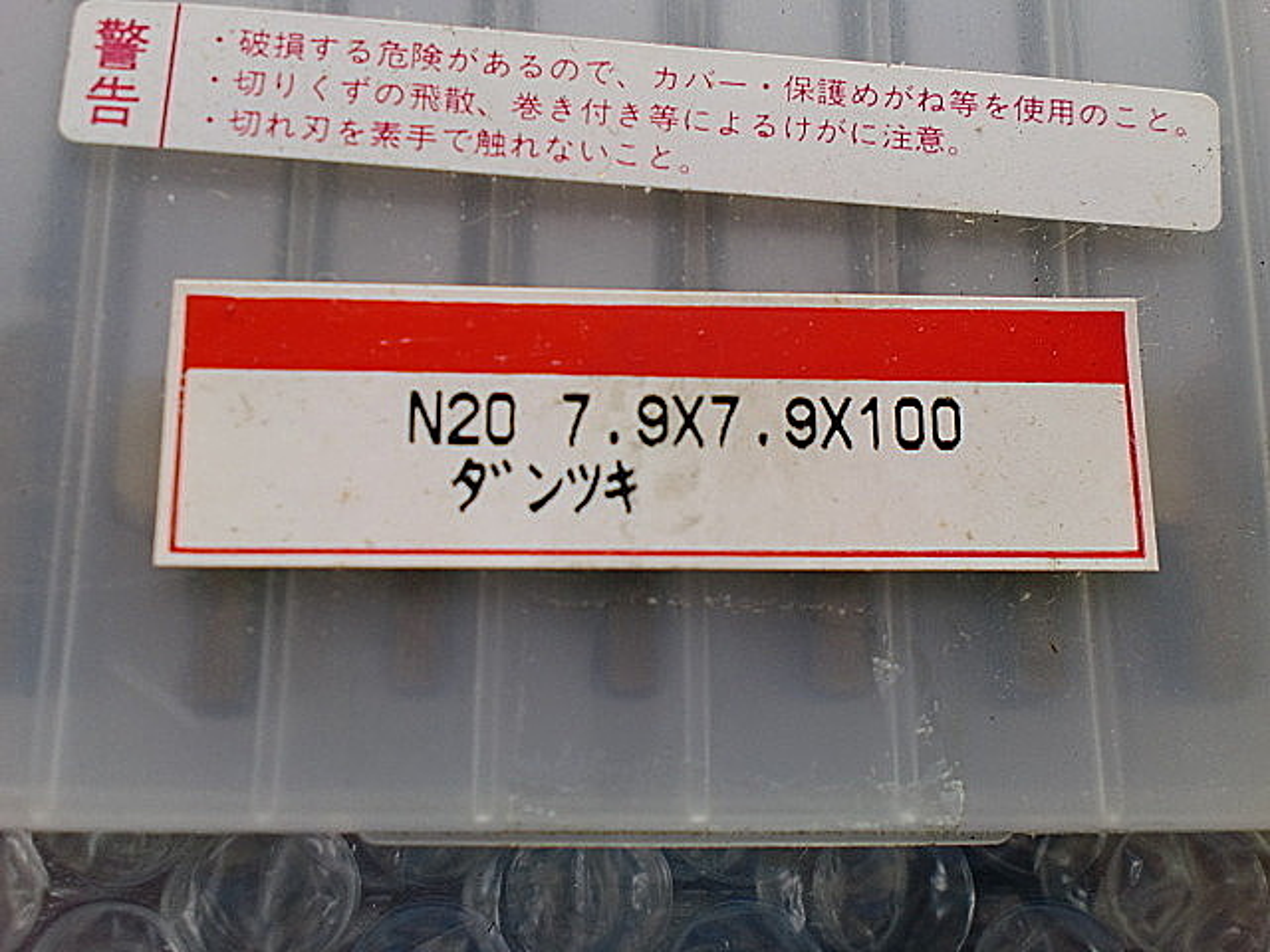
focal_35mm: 35
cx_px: 635
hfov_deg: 52.6
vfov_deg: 40.7
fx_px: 1284
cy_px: 476
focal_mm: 6.3
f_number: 3.1
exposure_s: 1/60
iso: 80
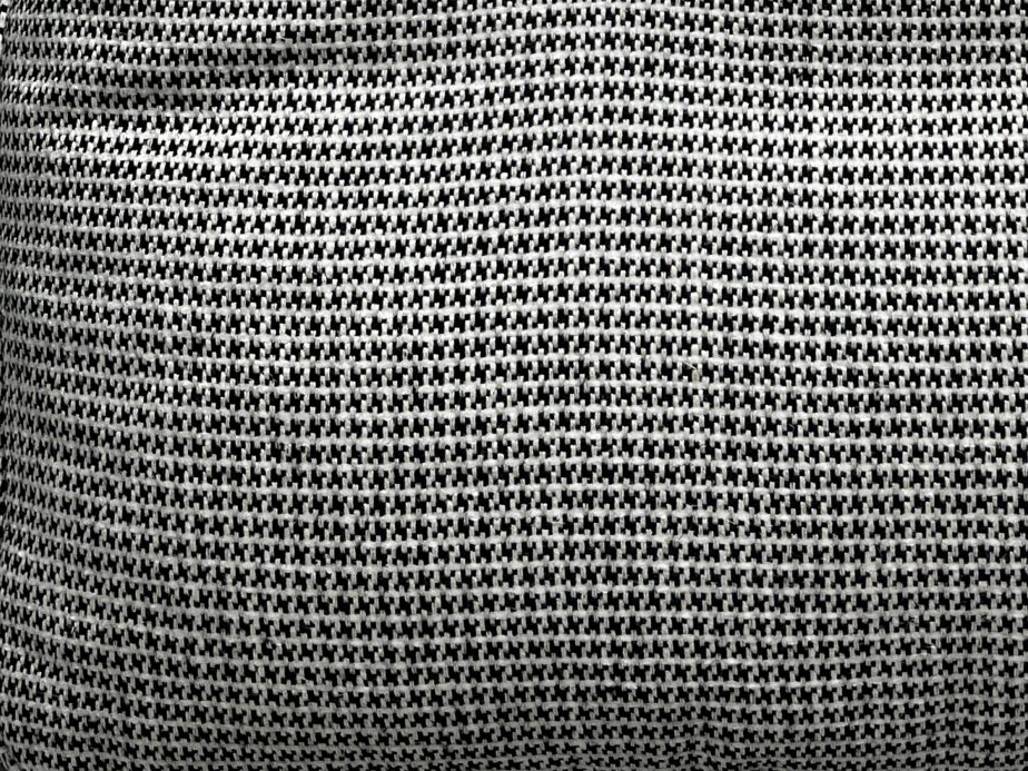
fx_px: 2138
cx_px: 886
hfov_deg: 26.3
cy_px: -246
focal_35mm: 72
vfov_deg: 18.9
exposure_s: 1/184
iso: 40
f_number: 1.6
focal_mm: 5.1
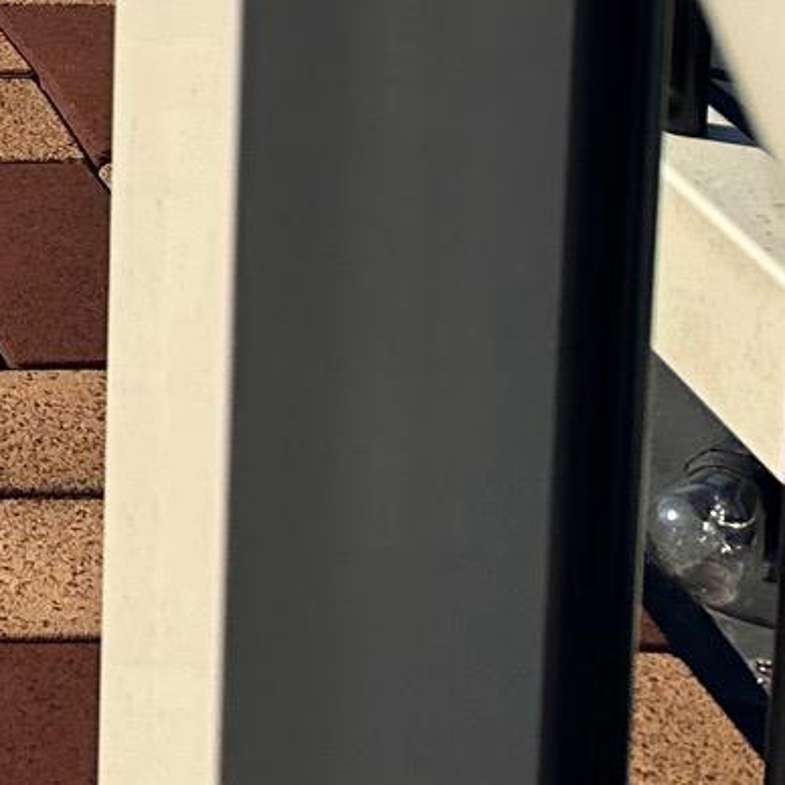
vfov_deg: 13.9
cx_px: -1283
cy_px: -599
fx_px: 2874
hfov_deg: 11.7
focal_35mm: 112
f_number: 1.78
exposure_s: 1/6211
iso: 80
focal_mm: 6.86
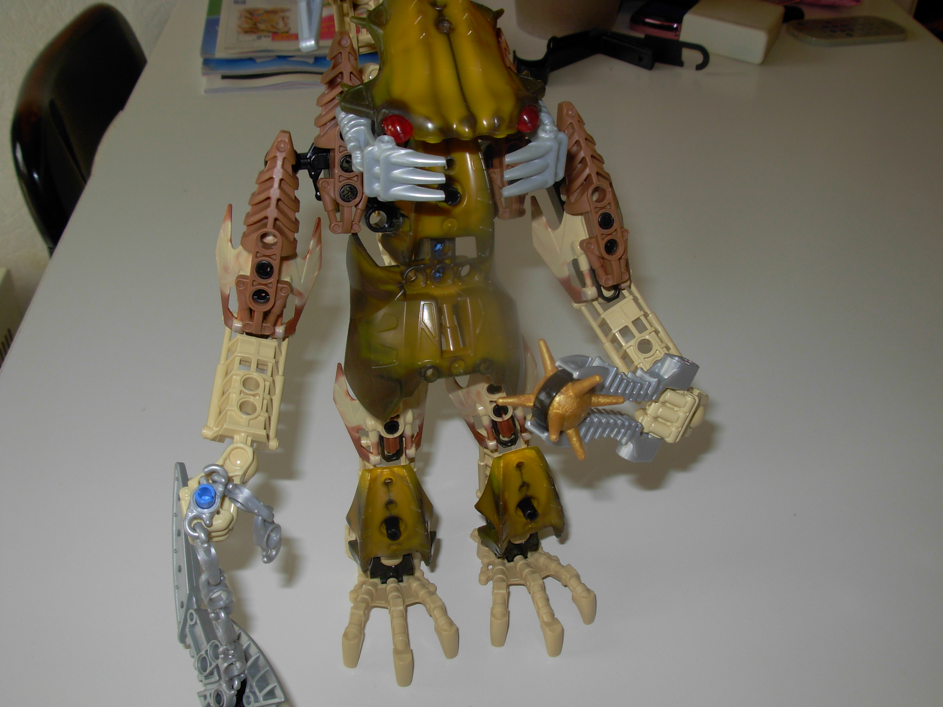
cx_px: 472
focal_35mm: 38
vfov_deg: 37.7
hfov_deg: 49.0
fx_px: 1035
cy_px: 354
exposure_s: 1/55.3
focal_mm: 6.3
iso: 79
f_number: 4.9
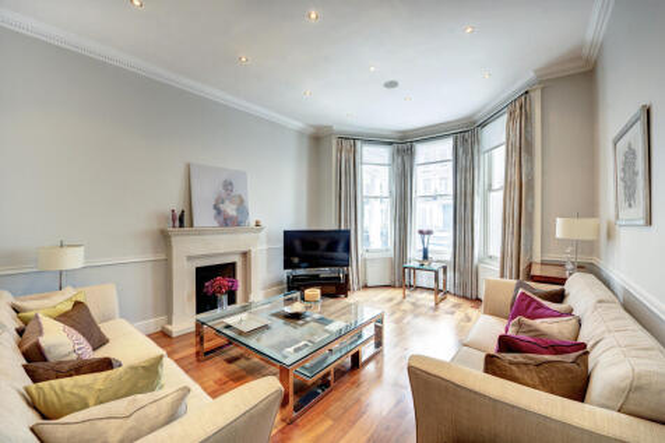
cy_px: 222
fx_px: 259
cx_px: 332
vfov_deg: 81.2
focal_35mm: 14
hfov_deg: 104.3
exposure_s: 1/6
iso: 800
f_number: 8
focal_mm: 14
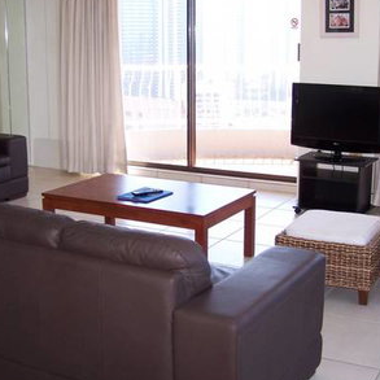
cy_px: 162
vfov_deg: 31.0
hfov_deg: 31.1
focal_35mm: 55
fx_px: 683
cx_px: 191
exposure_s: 1/80
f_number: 2.8
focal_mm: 6.3
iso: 80
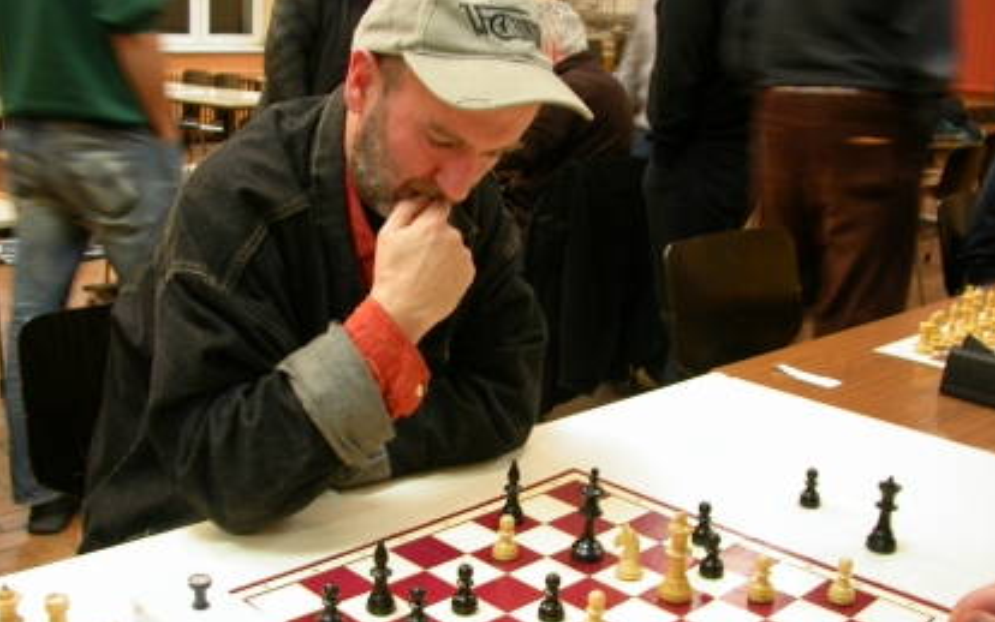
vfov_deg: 31.3
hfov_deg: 48.2
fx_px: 1112
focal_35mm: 41
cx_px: 502
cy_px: 317
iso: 100
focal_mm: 7.85
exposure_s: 1/7.8
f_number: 2.6
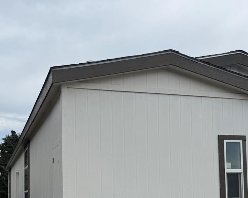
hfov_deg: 38.5
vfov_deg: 30.0
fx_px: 352
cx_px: 88
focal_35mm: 48
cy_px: 182
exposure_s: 1/3584
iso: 80
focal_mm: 6.76
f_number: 1.78
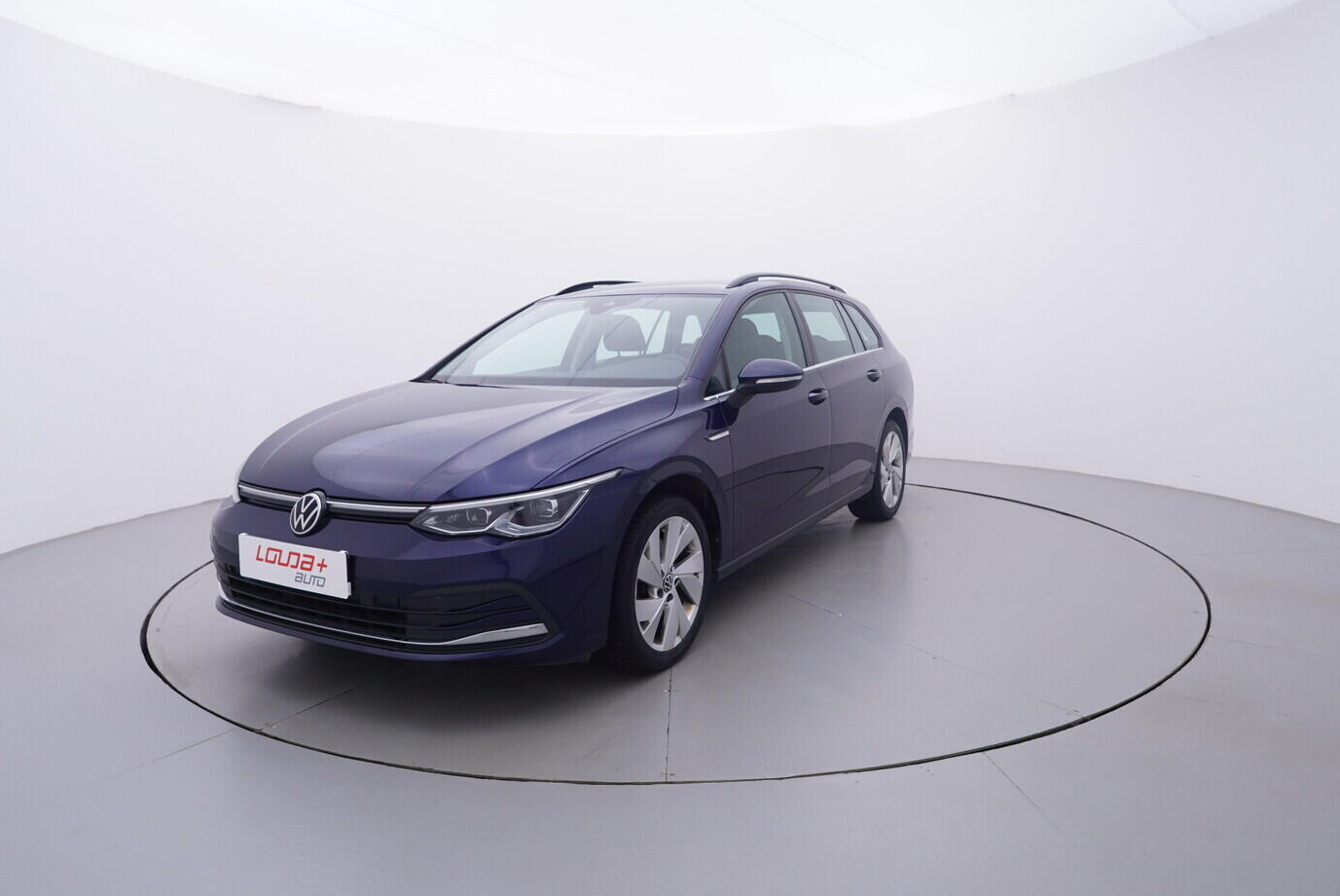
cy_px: 432
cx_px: 676
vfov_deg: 54.1
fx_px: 876
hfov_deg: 74.8
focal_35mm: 24
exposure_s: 1/80
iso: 200
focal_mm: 15
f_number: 5
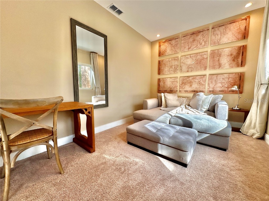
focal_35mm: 14
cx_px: 134
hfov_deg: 102.1
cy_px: 100
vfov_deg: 85.7
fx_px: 109
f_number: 2.2
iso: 40
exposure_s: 1/284
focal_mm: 2.22
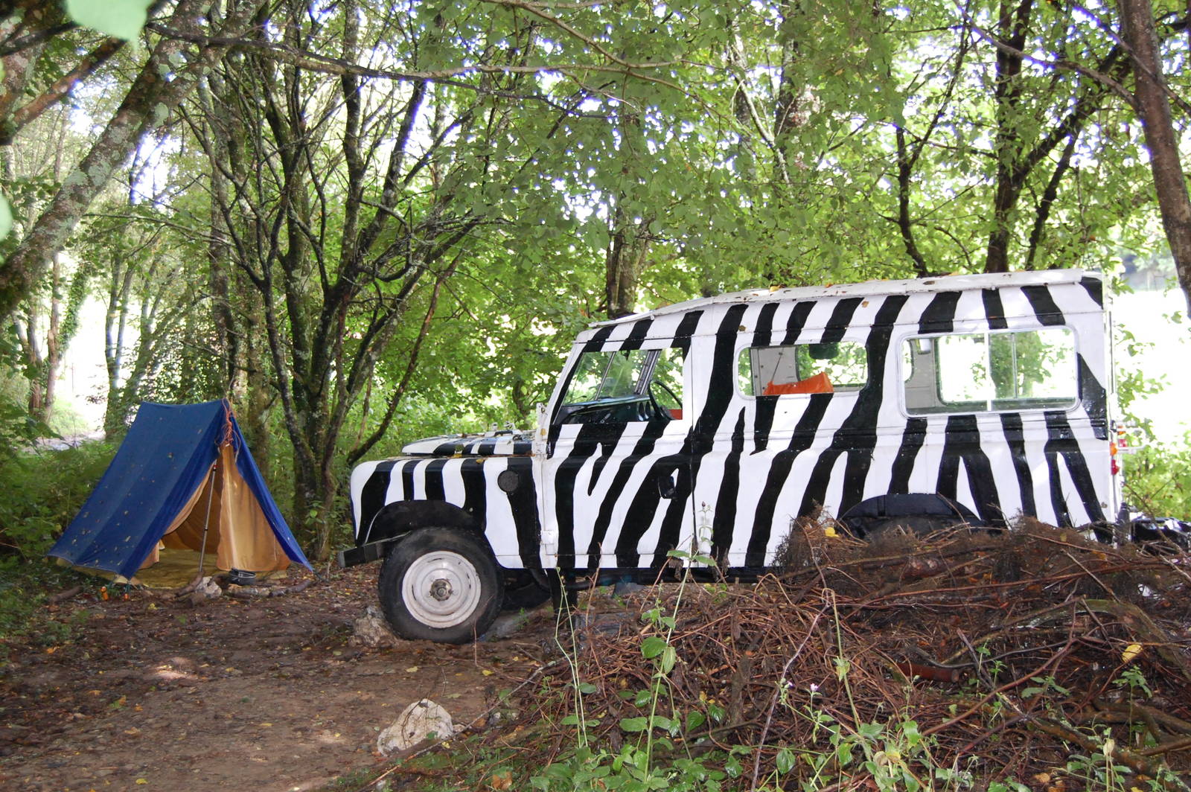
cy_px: 396
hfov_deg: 41.1
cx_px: 596
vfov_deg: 28.0
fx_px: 1587
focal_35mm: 48
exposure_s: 1/60
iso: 900
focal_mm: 32
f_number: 4.5
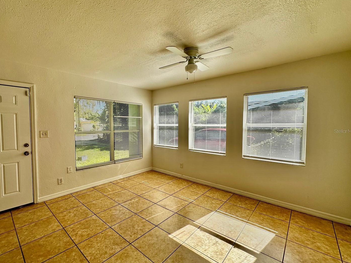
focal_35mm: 16
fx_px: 162
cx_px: 157
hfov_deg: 94.2
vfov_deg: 78.1
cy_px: 131
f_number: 2.2
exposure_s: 1/596
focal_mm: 2.22
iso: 40
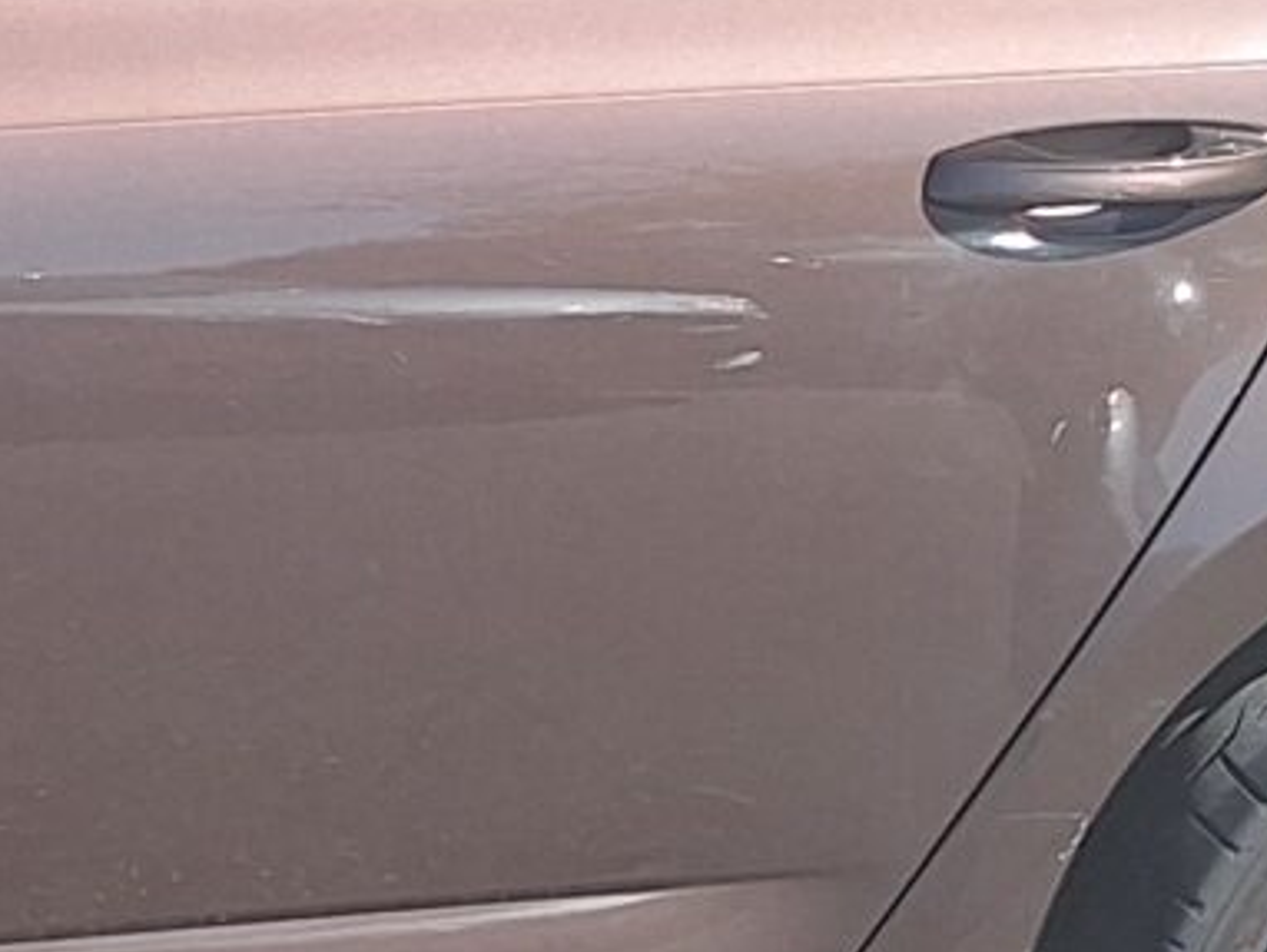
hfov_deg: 12.1
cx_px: -756
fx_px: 5640
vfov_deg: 9.3
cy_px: -604
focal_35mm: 154
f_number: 1.8
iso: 40
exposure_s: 1/2237
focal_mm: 5.54
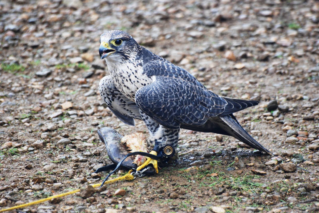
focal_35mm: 450
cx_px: 160
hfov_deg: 4.6
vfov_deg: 3.1
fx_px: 3992
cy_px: 106
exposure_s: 1/160
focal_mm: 300
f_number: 5.6
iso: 400
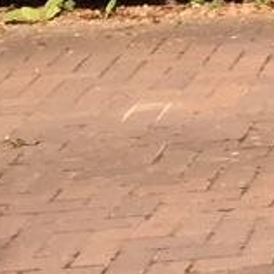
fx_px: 2364
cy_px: -730
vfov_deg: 5.9
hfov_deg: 5.6
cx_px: 1127
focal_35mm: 264
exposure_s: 1/791
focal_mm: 4.15
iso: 32
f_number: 2.2
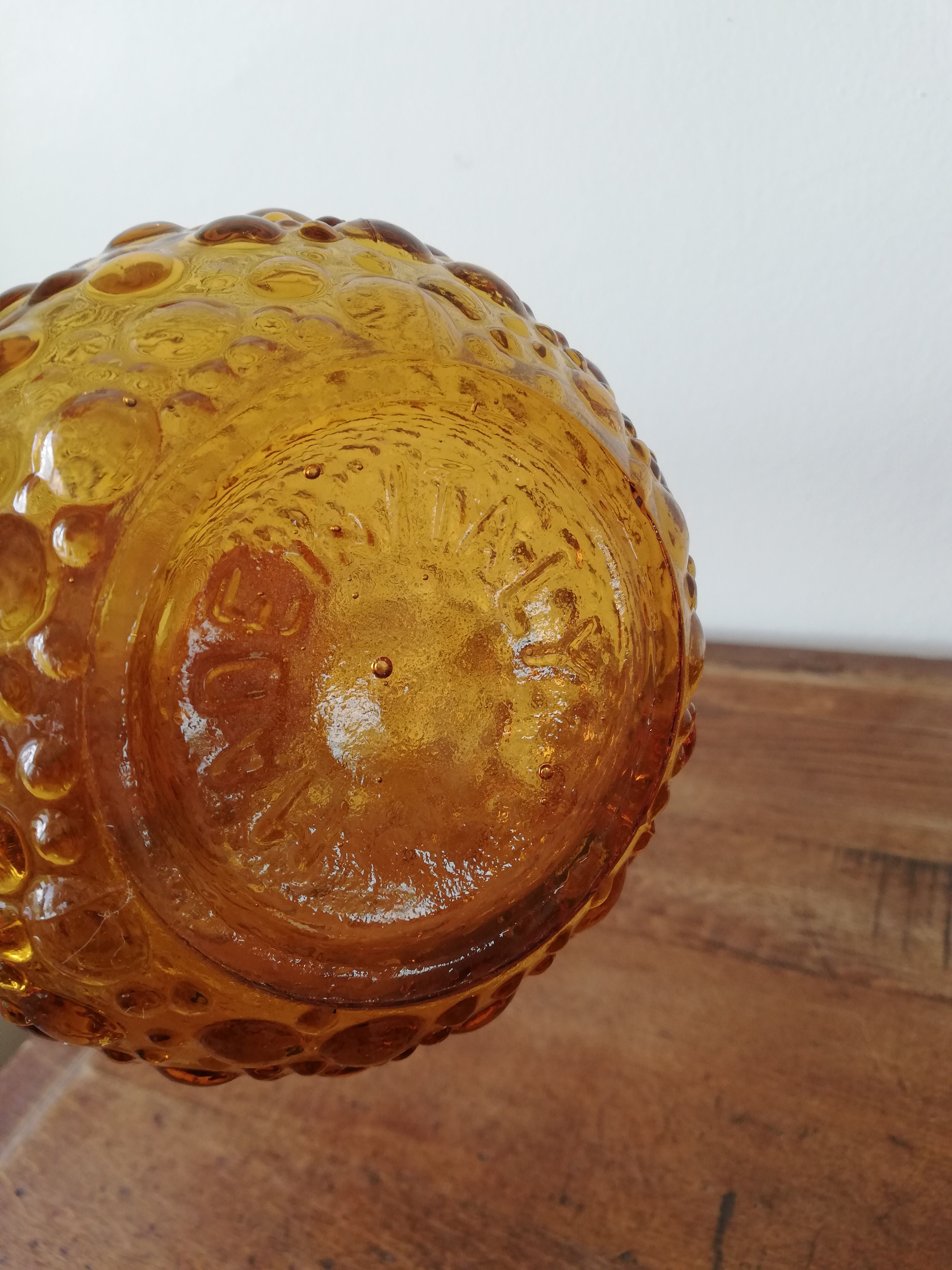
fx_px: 953
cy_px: 635
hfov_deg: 53.1
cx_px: 476
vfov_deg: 67.3
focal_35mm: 26
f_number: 2.2
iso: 80
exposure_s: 1/100
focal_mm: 3.81
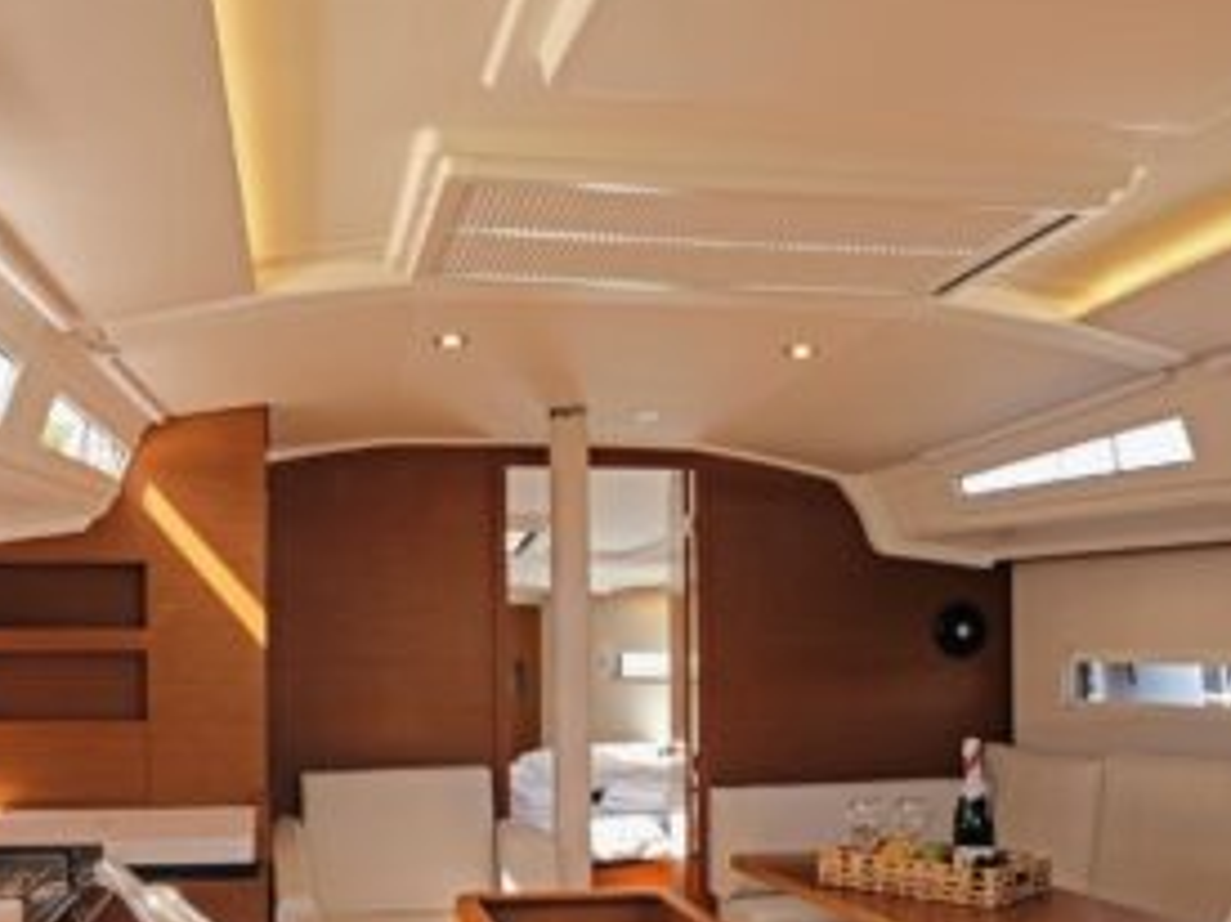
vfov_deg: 40.0
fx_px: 1244
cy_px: 642
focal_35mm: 35
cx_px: 488
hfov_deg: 52.3
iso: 1000
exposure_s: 1/60
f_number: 5.6
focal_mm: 13
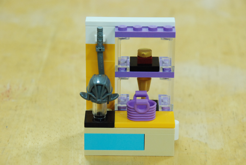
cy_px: 82
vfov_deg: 9.7
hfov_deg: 14.4
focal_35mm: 142
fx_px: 975
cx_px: 123
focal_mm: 95
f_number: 9
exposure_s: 1/20
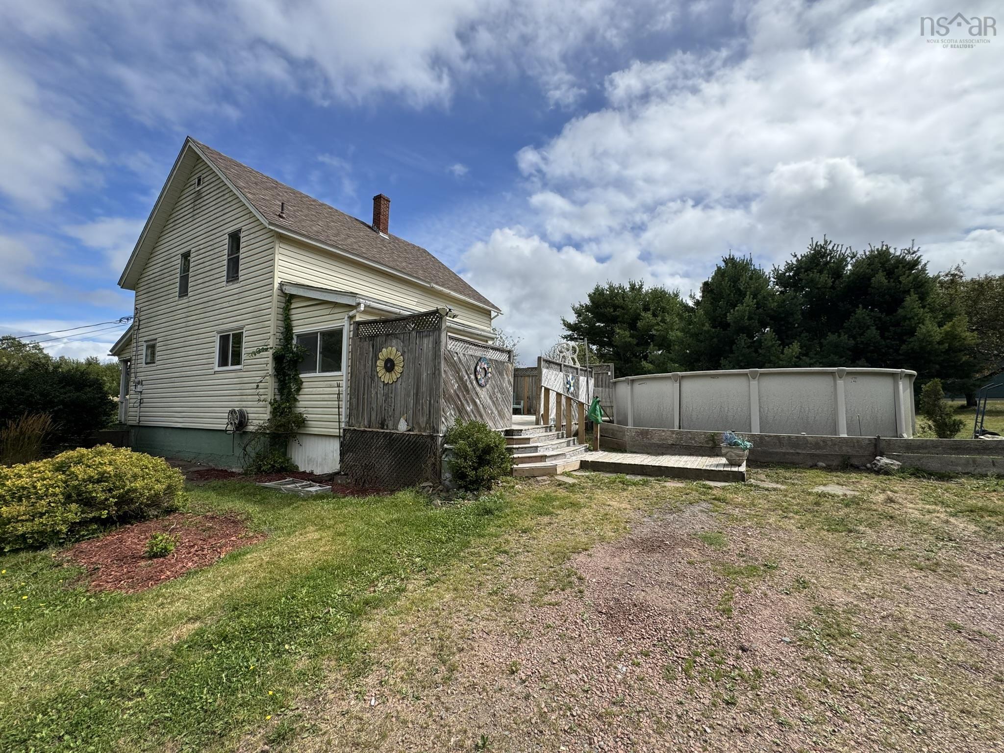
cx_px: 502
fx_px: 406
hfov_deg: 102.1
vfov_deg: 85.7
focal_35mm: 14
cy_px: 376
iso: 50
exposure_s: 1/2584
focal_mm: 2.22
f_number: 2.2
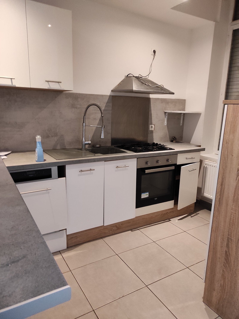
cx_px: 120
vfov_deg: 69.4
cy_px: 160
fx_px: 230
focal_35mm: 25
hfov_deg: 54.8
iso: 1266
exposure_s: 1/33
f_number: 1.89
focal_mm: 5.43
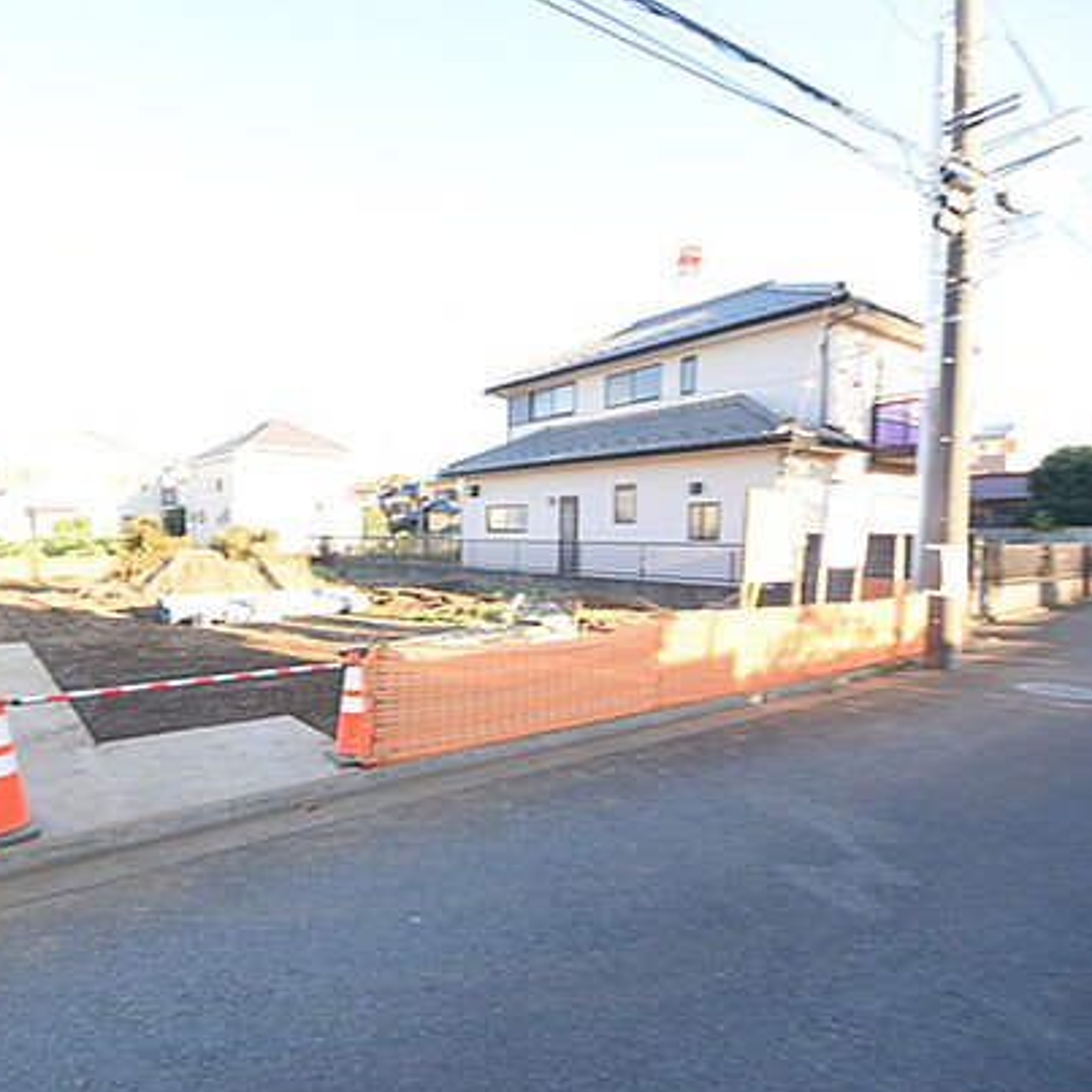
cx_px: 371
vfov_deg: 81.8
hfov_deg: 79.3
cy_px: 558
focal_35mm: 18
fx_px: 630
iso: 400
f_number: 6.3
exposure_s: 1/160
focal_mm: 9
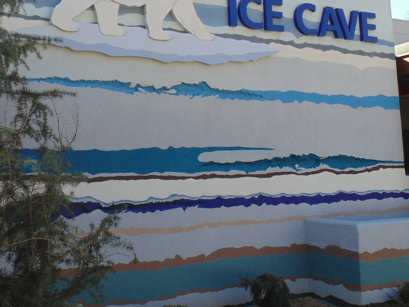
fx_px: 508
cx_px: 143
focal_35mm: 43
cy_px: 116
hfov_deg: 43.4
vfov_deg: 33.4
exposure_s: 1/400
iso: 80
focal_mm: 4
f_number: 3.1
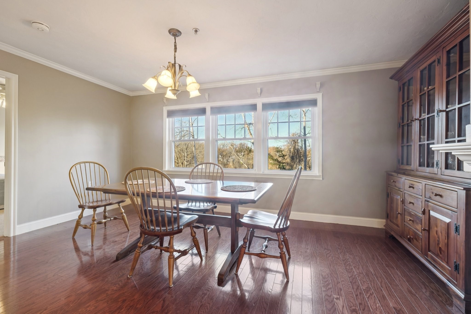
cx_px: 236
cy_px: 157
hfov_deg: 100.4
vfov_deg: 77.3
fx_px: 196
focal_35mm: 15
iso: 400
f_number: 5.6
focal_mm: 10
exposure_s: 1/8
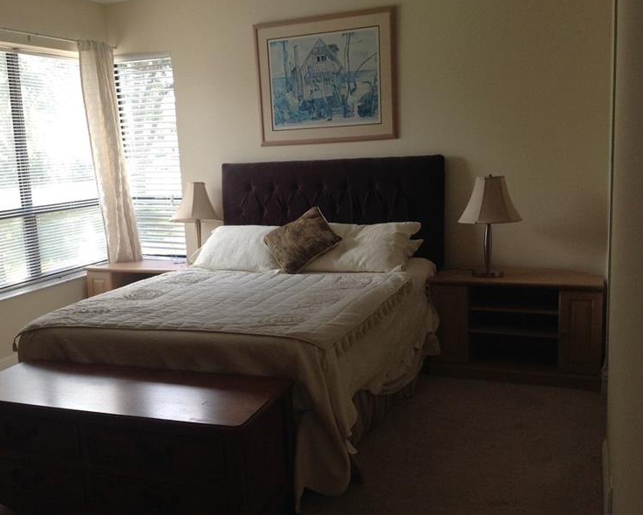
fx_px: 704
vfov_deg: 40.1
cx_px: 304
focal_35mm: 37
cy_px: 255
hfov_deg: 49.1
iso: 100
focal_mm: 4.28
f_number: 2.4
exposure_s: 1/120
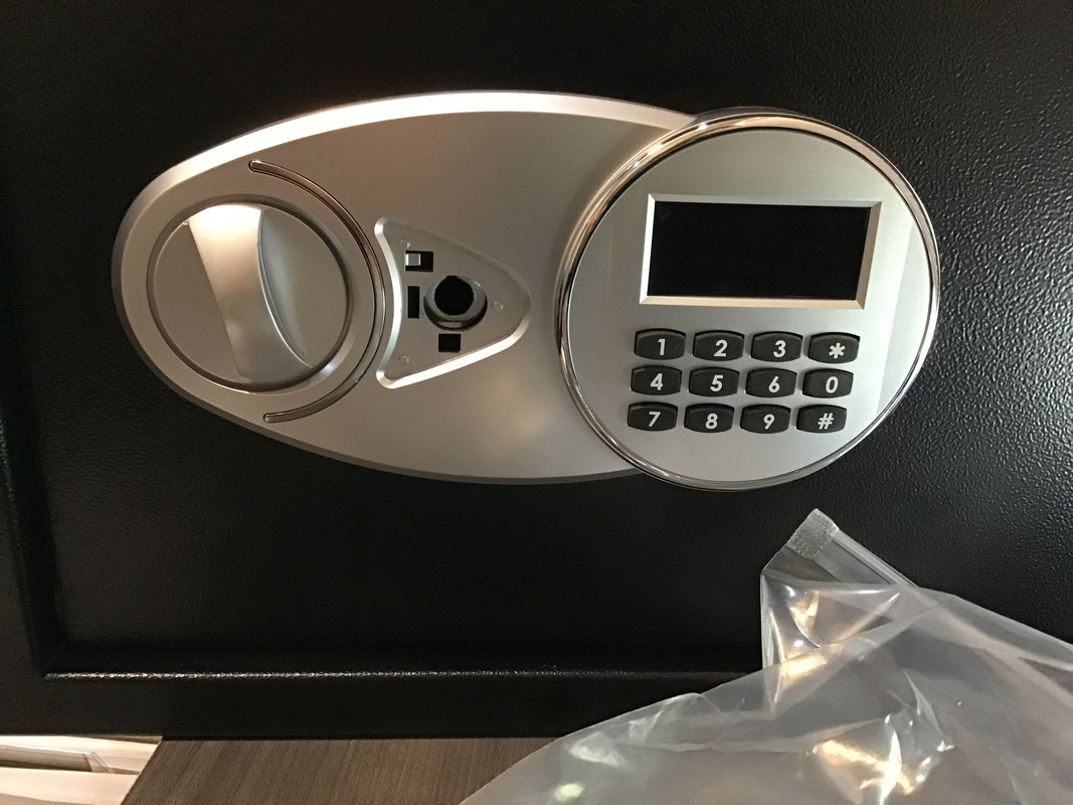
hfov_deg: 58.4
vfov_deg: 45.4
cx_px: 536
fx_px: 961
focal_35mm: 31
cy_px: 402
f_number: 2.4
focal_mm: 3.3
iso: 500
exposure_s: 1/15
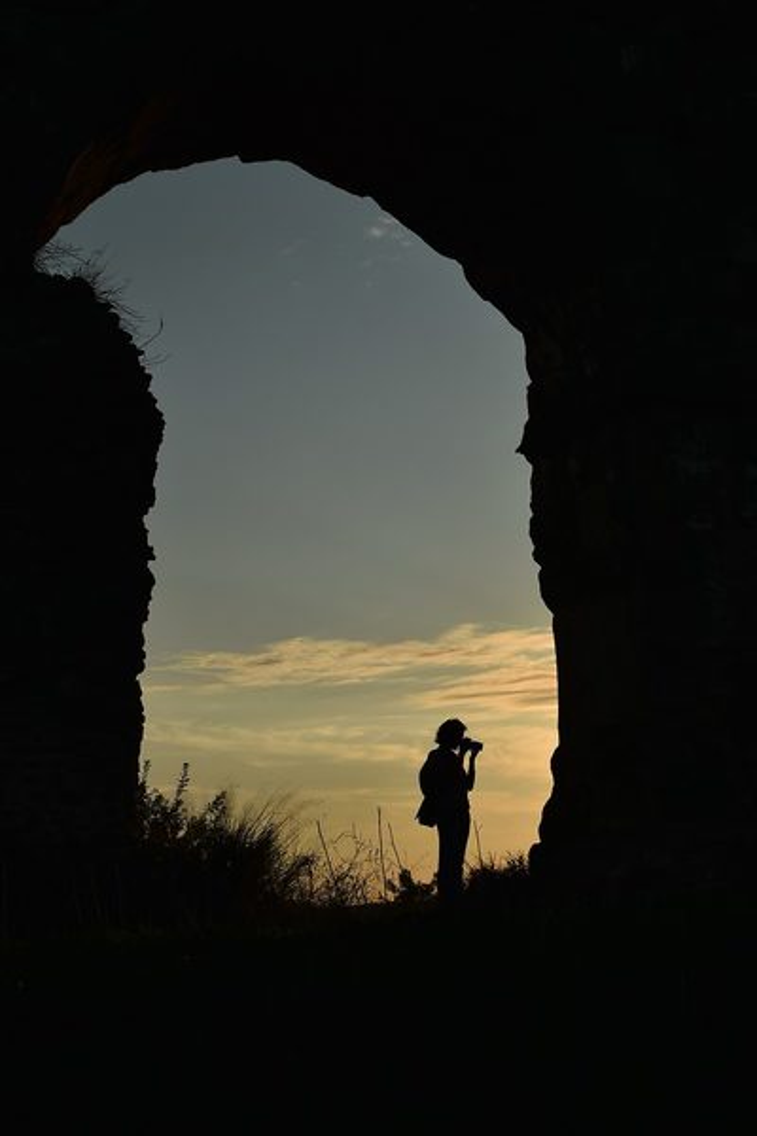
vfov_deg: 37.9
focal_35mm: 52
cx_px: 378
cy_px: 568
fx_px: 1656
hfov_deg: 25.8
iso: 100
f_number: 10
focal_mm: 35
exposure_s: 1/640
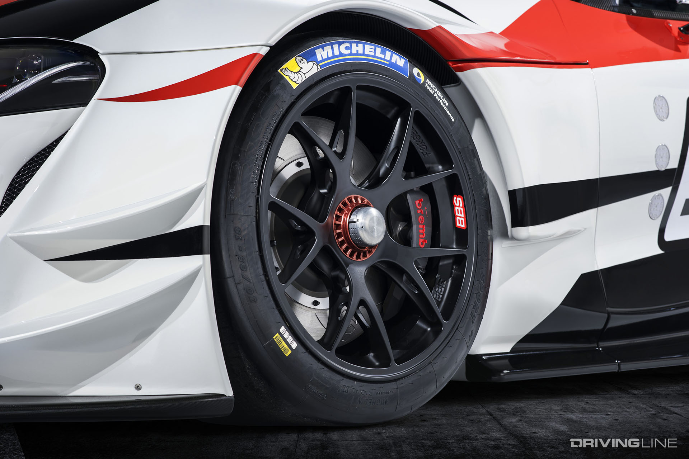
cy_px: 230
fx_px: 1627
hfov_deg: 23.9
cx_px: 344
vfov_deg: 16.1
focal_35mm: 85
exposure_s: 1.3
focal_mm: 85
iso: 100
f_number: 9
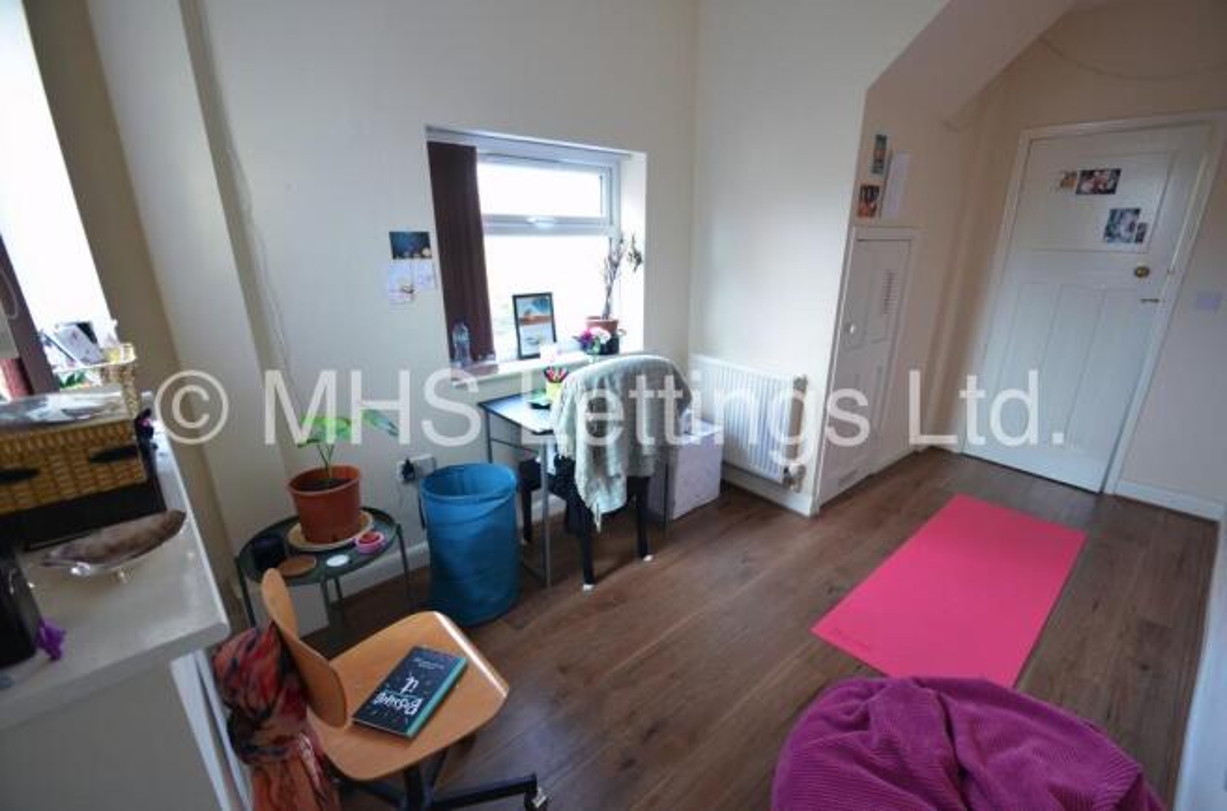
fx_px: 510
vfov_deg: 77.0
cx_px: 614
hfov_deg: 100.5
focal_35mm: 15
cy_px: 406
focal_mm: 10
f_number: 4.5
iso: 1000
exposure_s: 1/30
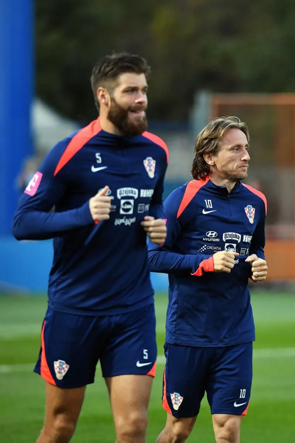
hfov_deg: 4.6
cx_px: 148
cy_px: 222
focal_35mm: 300
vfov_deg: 6.9
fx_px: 3687
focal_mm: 300
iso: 2500
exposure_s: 1/800
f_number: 4
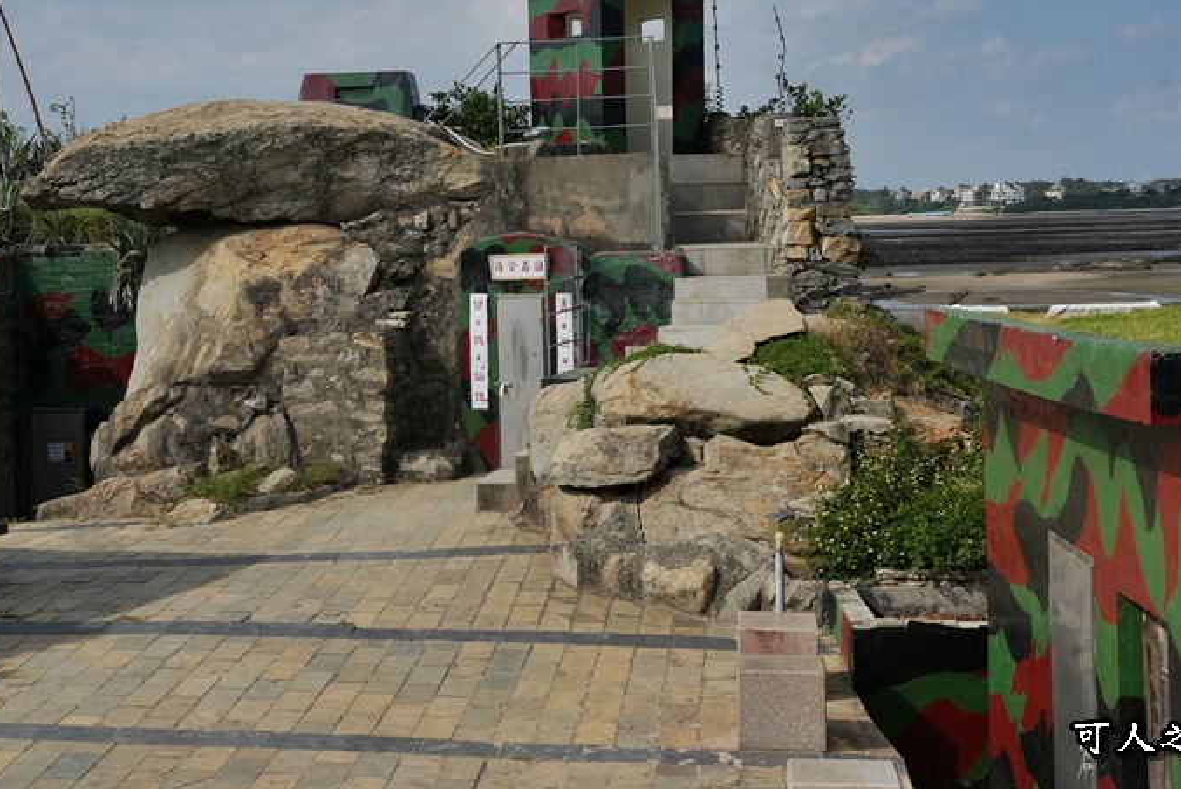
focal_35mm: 63
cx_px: 480
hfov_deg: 32.0
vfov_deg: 21.6
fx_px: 2055
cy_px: 230
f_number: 11
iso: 1600
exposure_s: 1/4000
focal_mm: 41.4
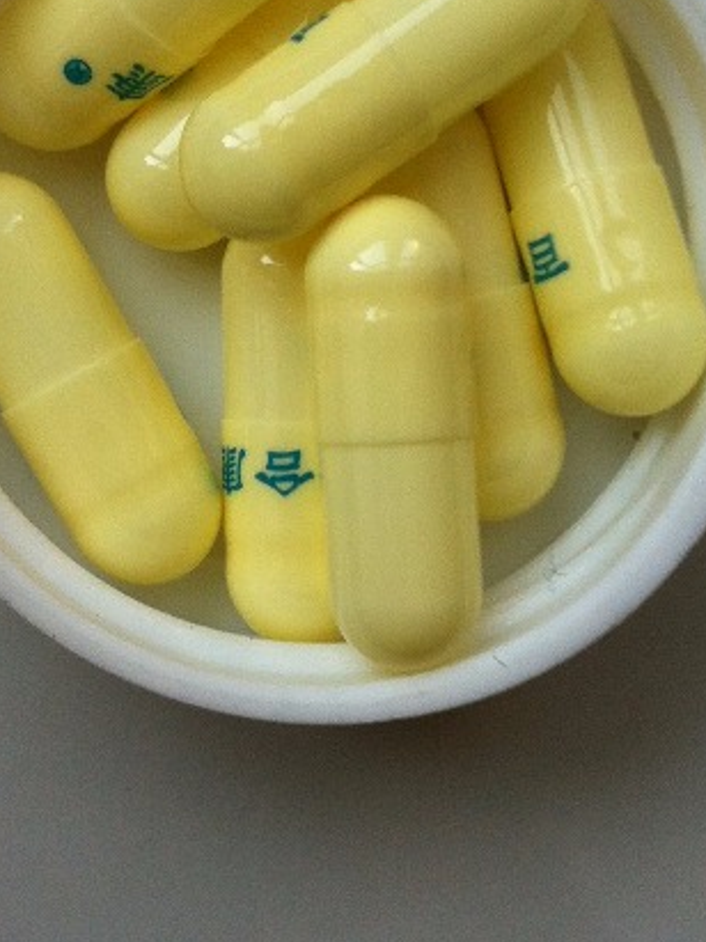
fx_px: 2313
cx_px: 322
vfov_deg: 23.0
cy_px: 342
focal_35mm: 85
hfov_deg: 17.4
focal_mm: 3.85
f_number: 2.8
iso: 80
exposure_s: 1/144
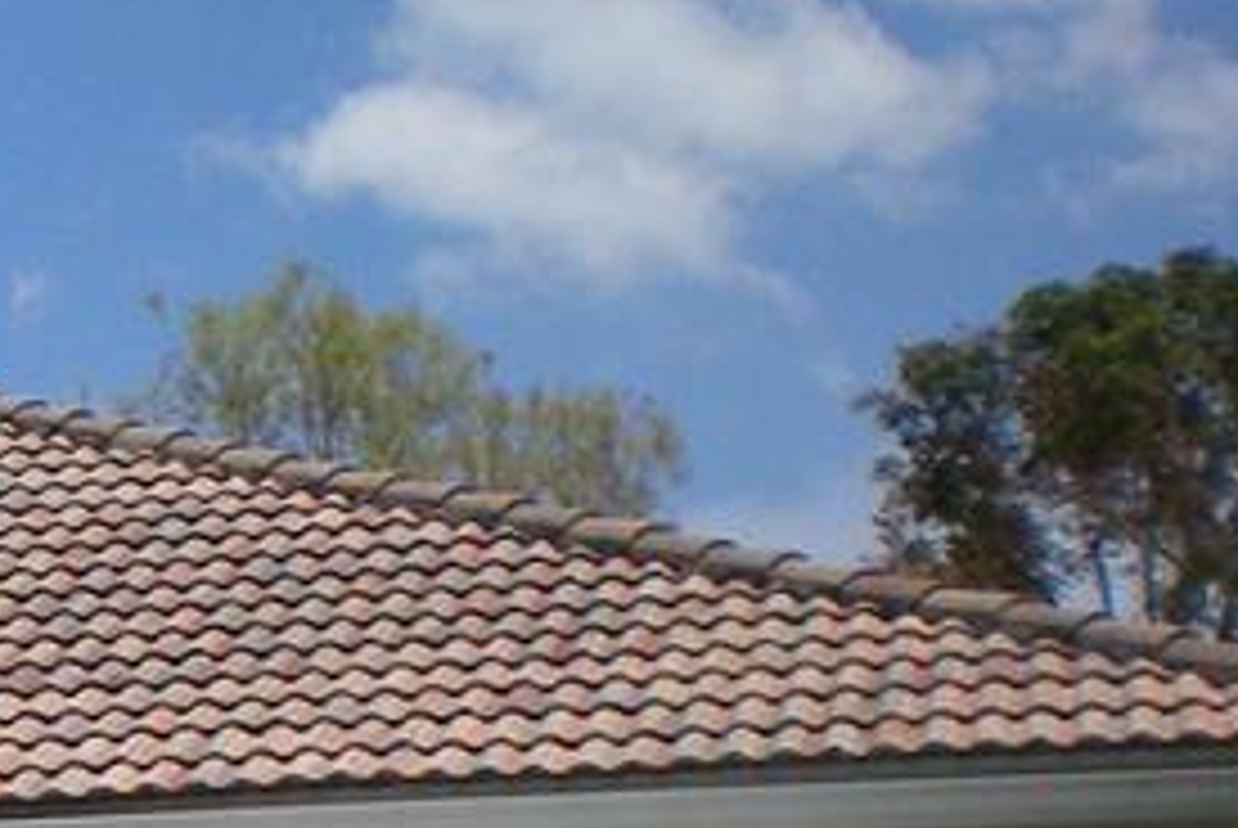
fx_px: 5060
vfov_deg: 8.9
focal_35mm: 147
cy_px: 1516
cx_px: -351
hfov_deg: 13.5
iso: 64
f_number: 4.6
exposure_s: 1/1000
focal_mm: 6.3
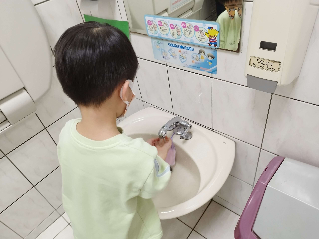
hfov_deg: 71.6
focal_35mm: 24
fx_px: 221
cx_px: 160
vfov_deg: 56.8
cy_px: 120
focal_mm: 5.89
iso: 490
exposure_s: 1/40
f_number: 1.89
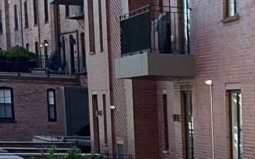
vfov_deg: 8.6
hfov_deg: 13.2
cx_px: 443
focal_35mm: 144
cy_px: 330
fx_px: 1001
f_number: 1.8
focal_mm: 3
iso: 16
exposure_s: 1/190
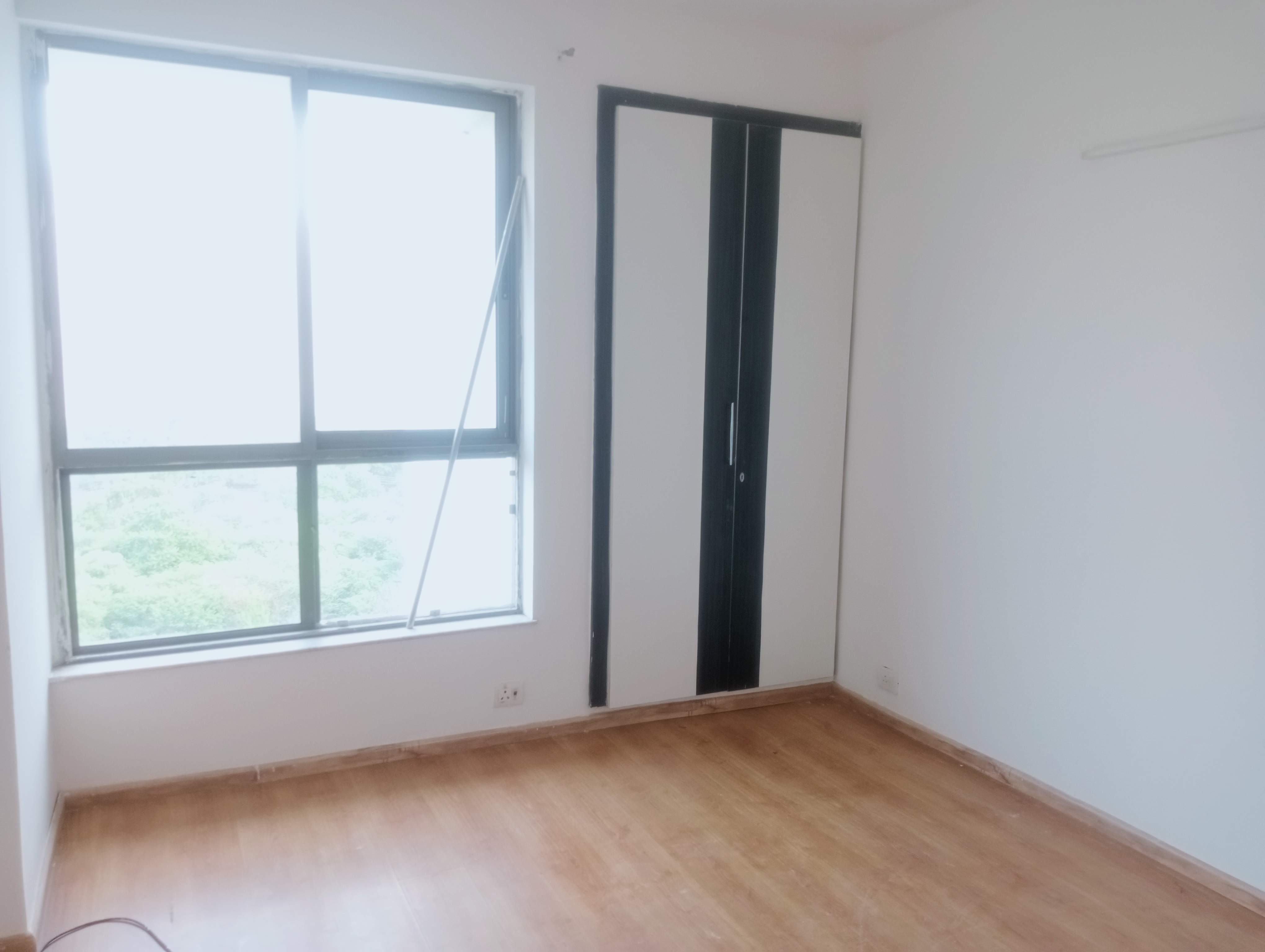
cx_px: 632
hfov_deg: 63.4
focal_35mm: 28
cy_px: 476
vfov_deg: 49.9
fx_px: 1025
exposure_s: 1/33.3
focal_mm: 4.04
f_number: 1.8
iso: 702
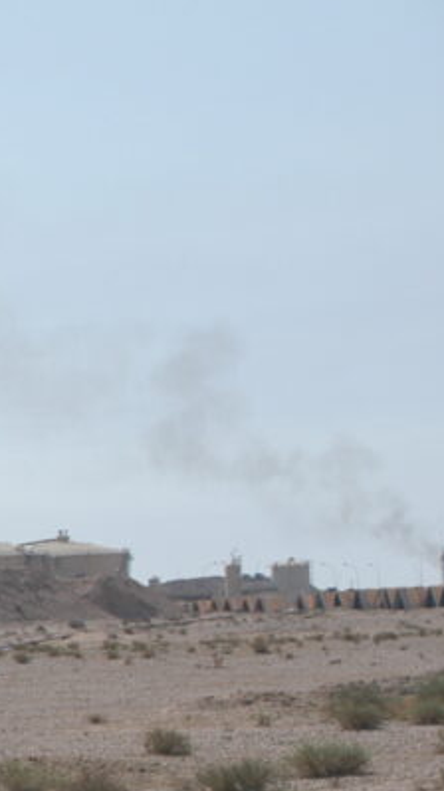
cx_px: -500
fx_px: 4947
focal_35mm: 236
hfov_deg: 5.0
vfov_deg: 9.1
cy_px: 758
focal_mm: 50
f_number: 10
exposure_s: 1/350
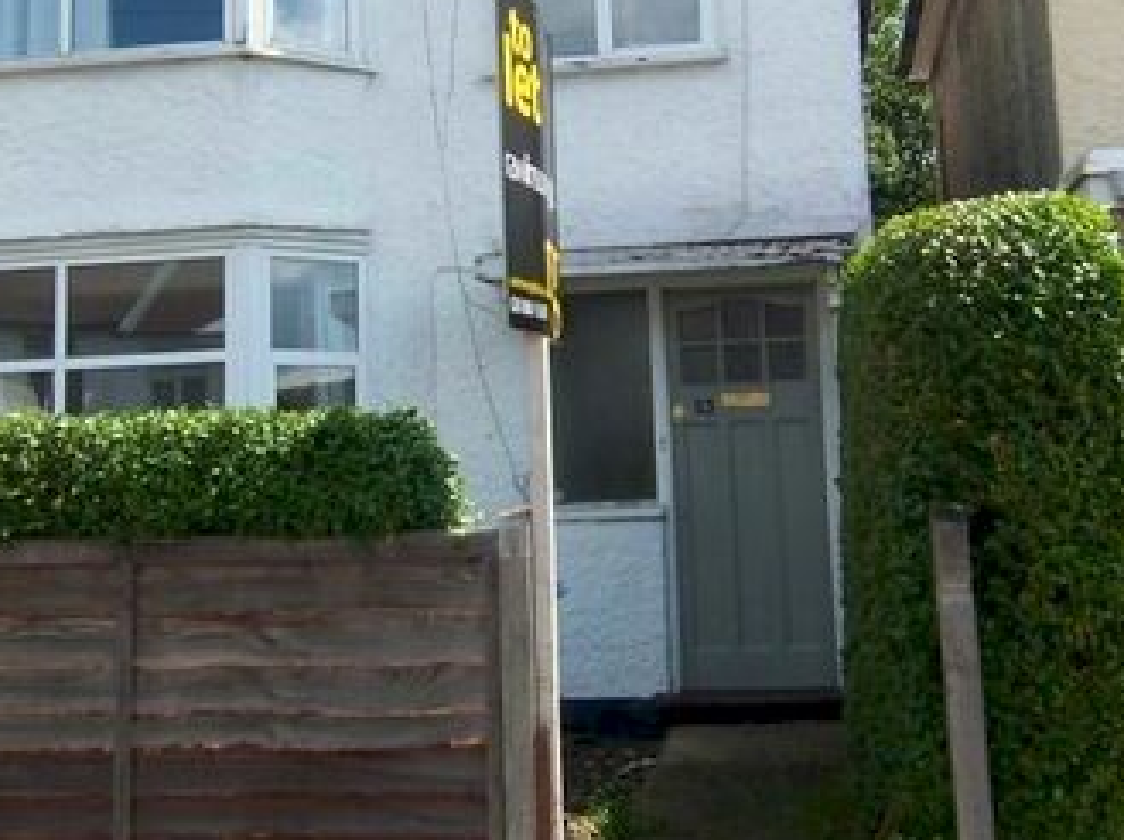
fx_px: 1589
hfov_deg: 38.9
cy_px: 224
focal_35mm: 49
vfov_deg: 29.2
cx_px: 540
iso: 64
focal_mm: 3.8
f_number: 5.6
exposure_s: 1/160
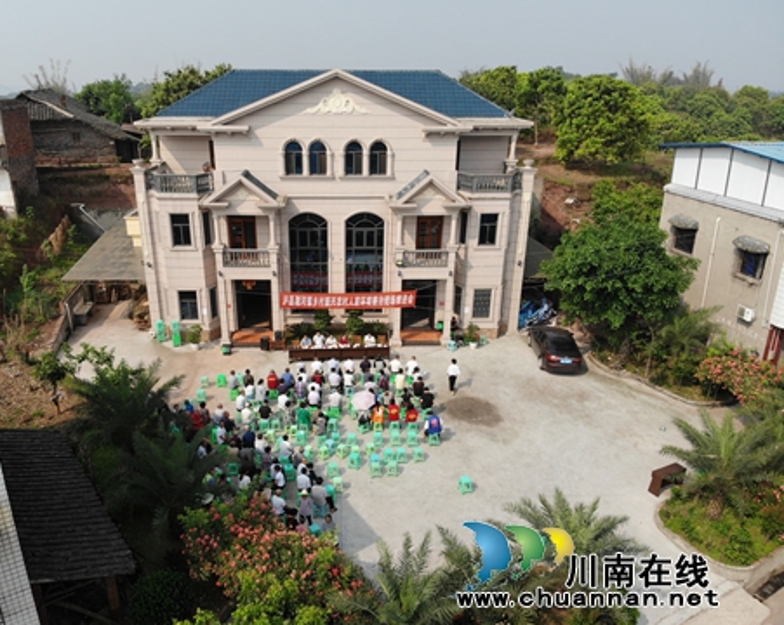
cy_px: 322
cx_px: 356
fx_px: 603
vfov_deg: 54.9
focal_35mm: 26
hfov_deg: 65.9
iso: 100
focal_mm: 4.5
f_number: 2.8
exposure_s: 1/870
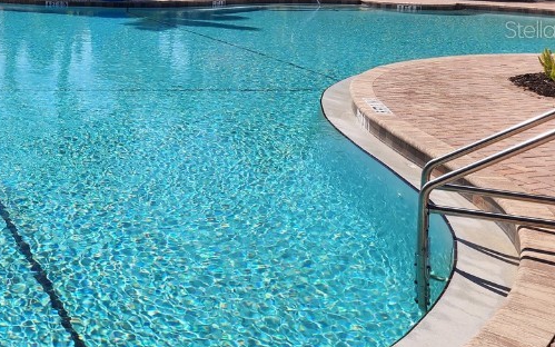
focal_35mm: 50
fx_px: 756
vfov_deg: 25.0
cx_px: 40
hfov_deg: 37.3
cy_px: 29
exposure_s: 1/1690
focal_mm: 6.4
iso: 12
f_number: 1.8
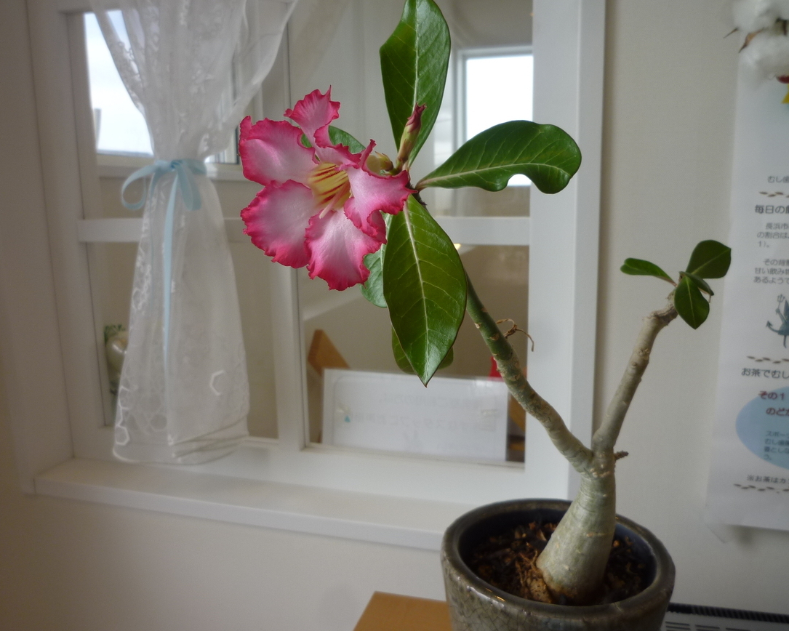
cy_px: 321
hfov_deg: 64.0
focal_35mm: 27
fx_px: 630
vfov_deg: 53.2
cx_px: 411
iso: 80
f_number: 3.5
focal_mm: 4.5
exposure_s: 1/100
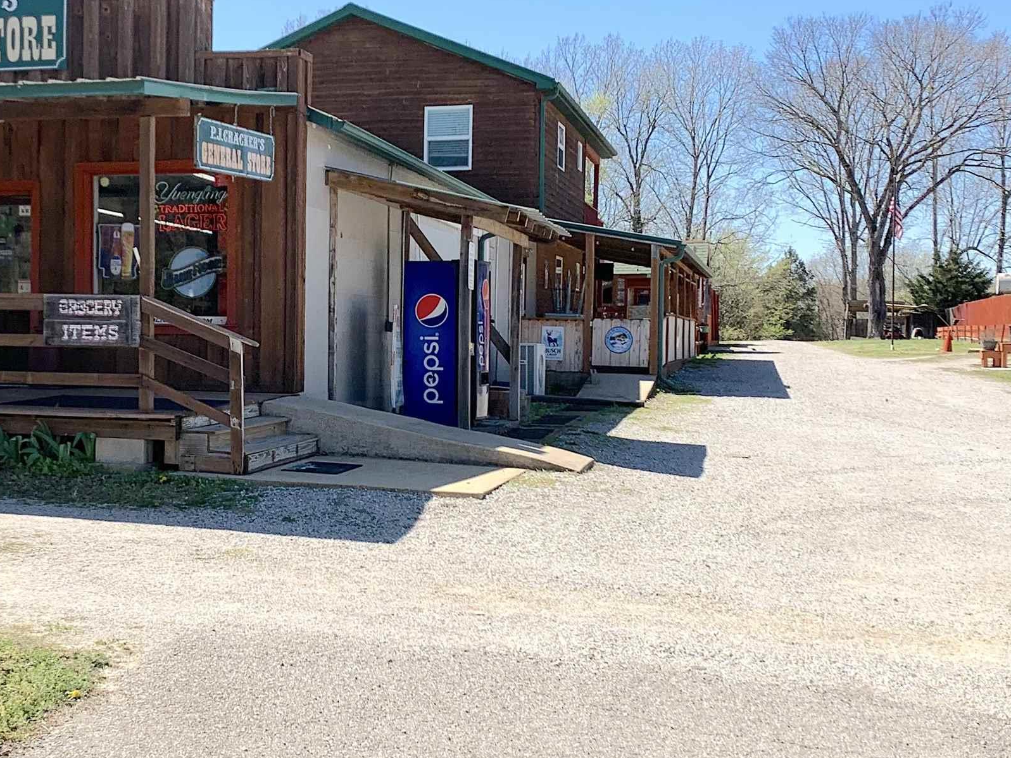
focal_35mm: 50
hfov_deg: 37.5
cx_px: 296
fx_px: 1460
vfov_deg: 29.1
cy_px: 350
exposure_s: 1/2364
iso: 25
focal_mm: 4.25
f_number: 1.8
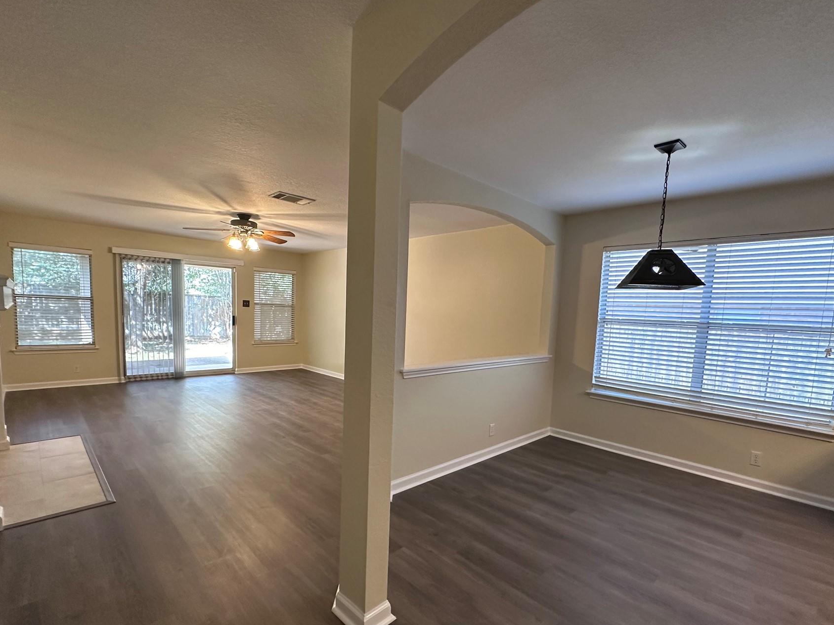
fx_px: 410
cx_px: 419
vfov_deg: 74.4
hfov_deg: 91.0
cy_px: 351
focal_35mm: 17
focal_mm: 2.22
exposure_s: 1/60
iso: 250
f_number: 2.2
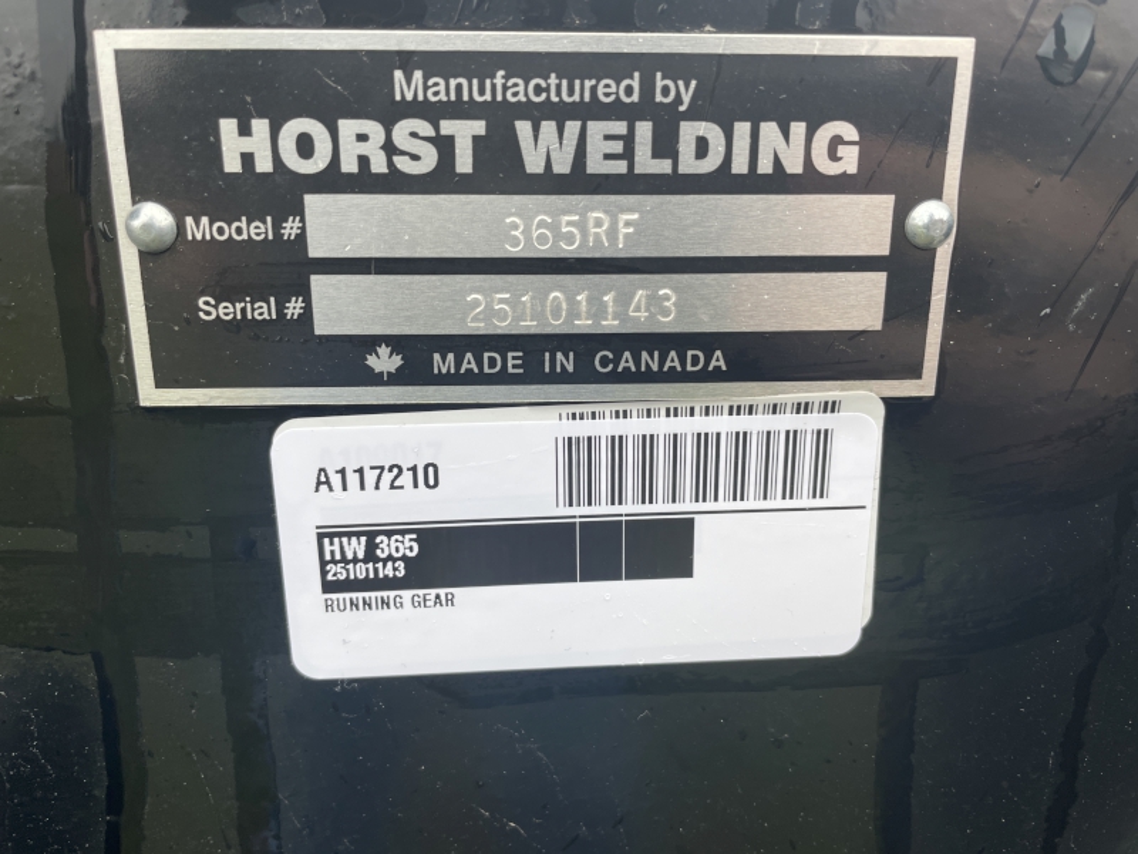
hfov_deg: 67.3
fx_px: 855
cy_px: 427
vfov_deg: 53.1
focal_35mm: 26
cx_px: 569
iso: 32
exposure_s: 1/200
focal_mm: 4.2
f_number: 1.6
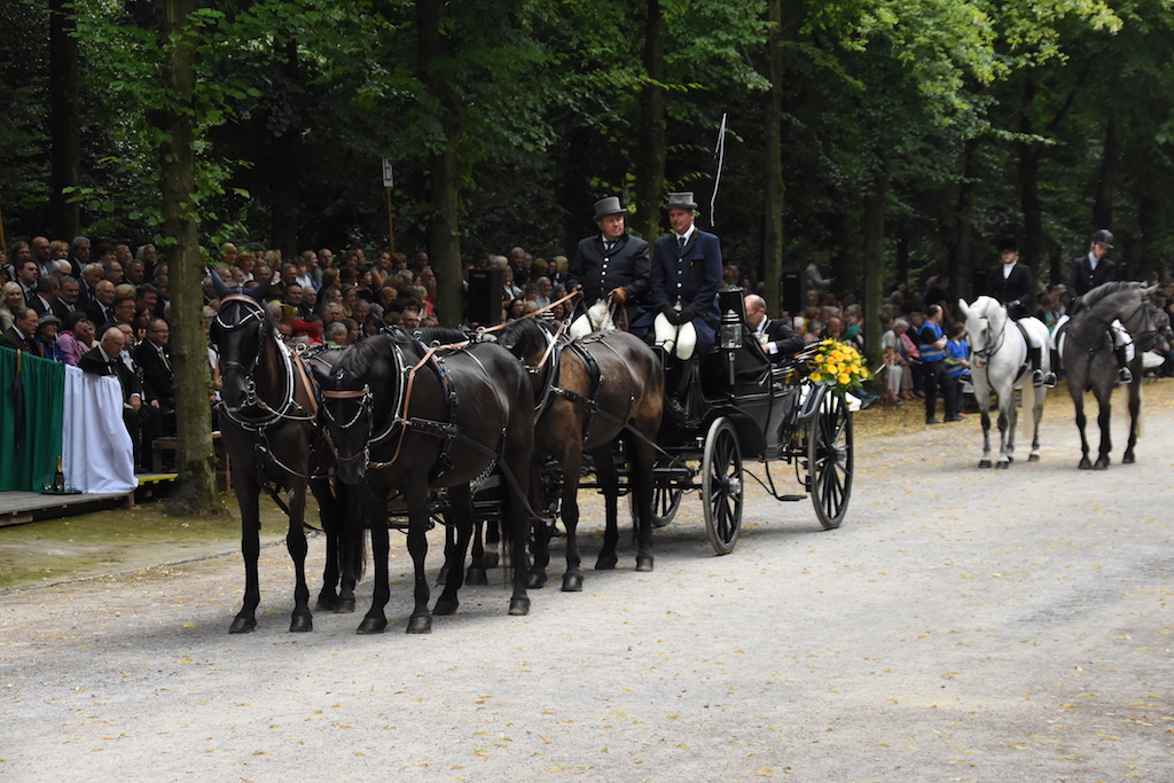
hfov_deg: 19.5
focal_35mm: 105
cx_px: 587
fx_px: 3424
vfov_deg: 13.0
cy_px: 392
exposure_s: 1/1000
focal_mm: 70
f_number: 8
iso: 2000
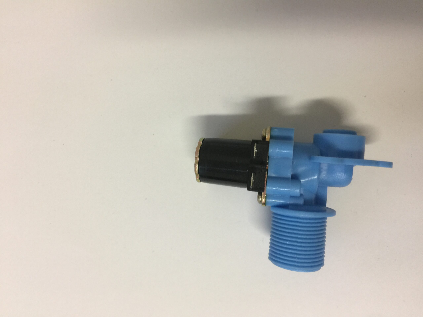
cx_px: 212
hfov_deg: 61.7
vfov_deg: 48.2
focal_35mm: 29
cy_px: 158
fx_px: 354
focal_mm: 4.15
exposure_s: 1/17
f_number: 2.2
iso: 64
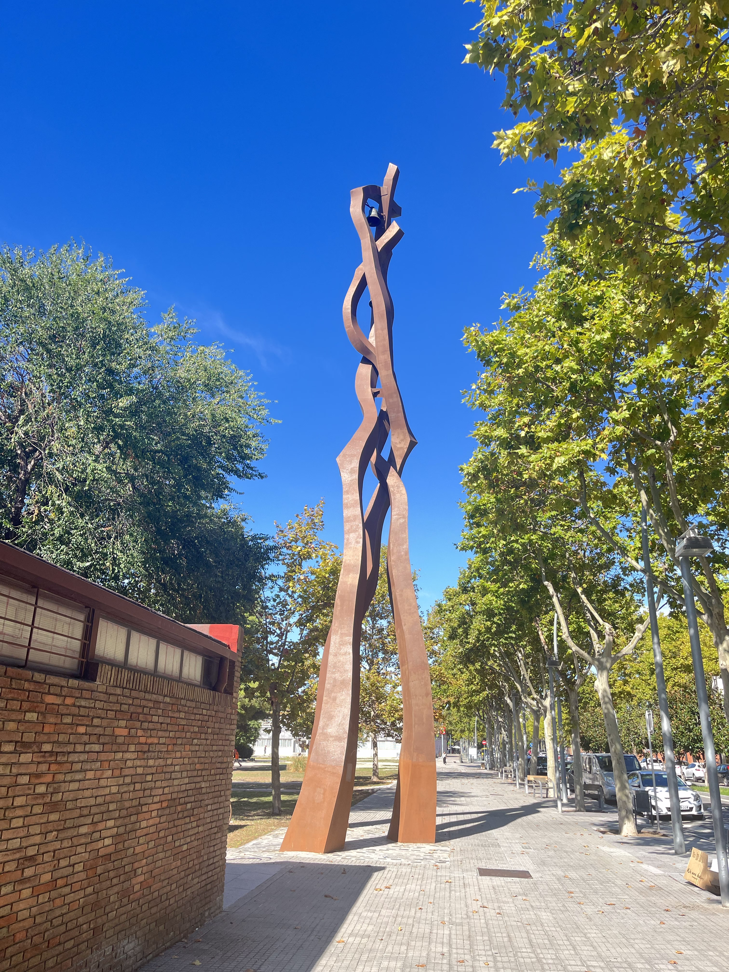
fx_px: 730
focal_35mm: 26
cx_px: 364
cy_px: 486
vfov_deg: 67.3
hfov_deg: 53.1
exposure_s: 1/928
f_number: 1.6
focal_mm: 5.1
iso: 50
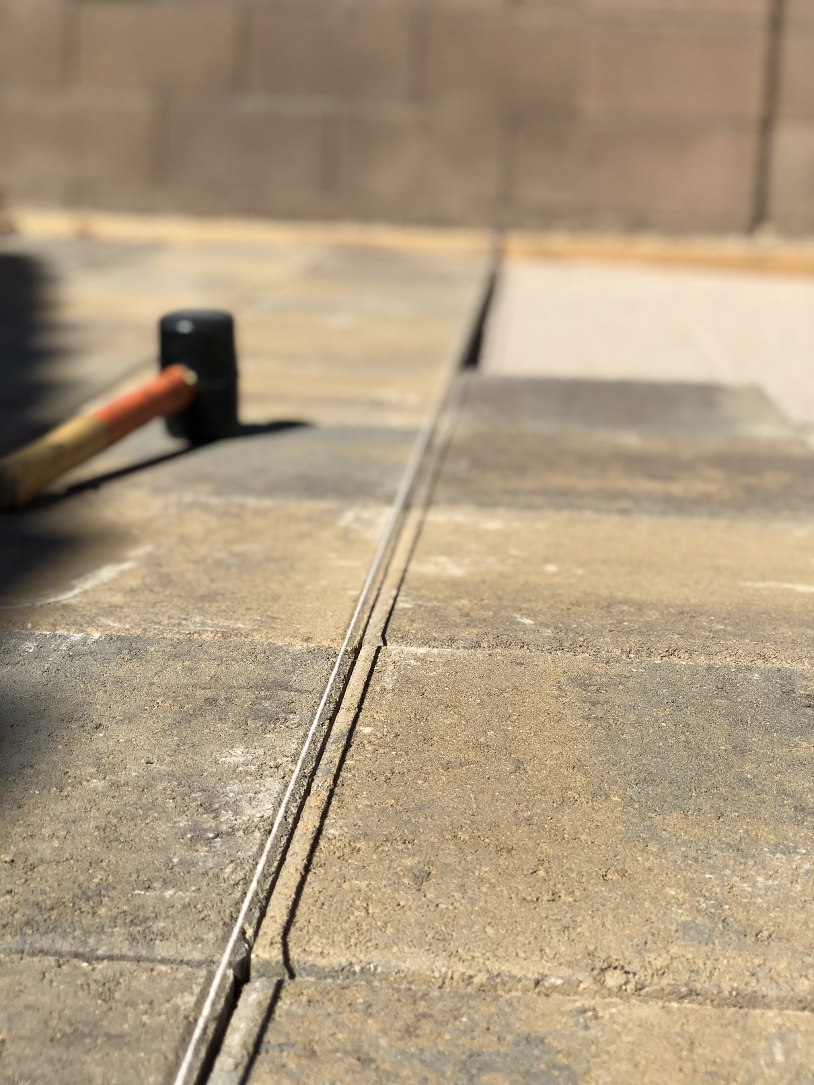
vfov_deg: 36.8
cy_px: 542
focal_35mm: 52
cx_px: 407
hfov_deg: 28.0
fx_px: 1630
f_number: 2.4
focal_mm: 6
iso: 16
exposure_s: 1/1429
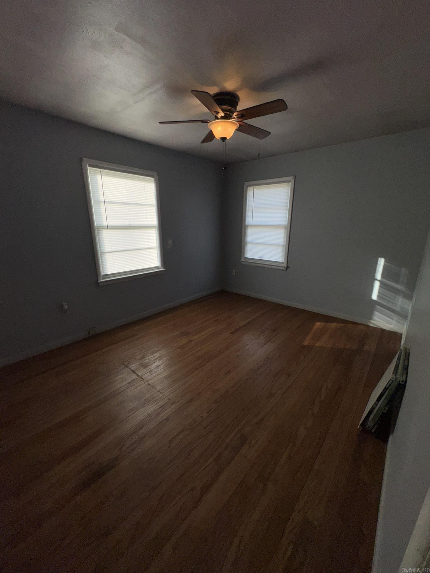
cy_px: 286
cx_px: 215
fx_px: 232
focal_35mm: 14
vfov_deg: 102.1
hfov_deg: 85.7
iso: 32
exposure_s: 1/582
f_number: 2.2
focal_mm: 2.22
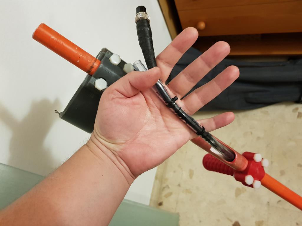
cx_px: 151
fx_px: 227
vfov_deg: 53.1
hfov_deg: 67.3
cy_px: 113
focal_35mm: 26
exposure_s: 1/11
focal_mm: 4.3
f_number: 1.7
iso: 200
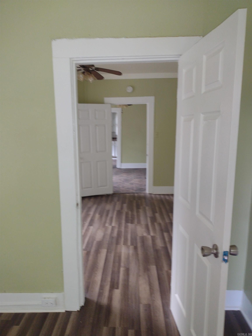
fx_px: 262
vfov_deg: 65.3
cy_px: 168
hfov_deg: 51.4
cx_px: 126
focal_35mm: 27
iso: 253
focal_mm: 4.71
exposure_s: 1/40
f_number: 1.7
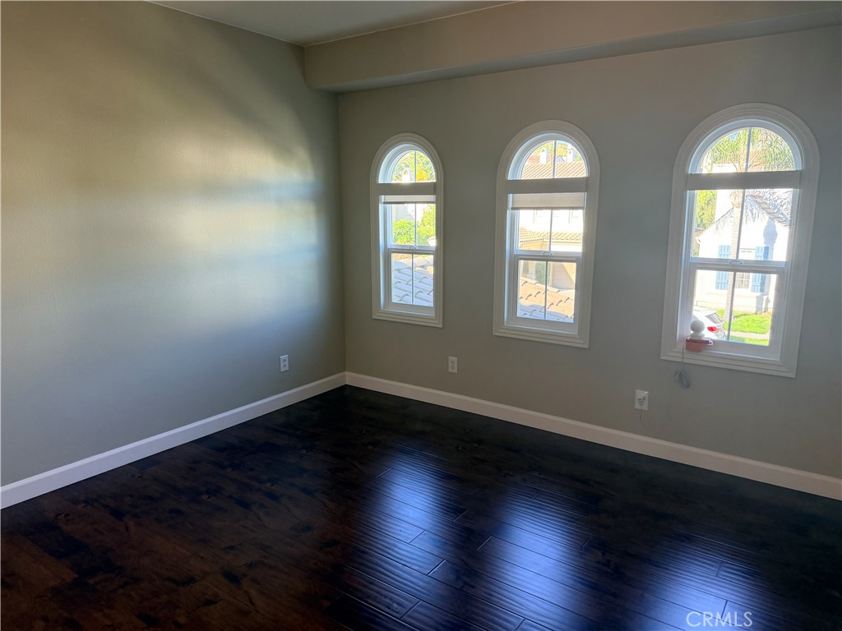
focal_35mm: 24
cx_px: 421
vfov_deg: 56.8
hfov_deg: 71.6
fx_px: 584
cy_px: 316
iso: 160
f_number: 1.78
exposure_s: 1/132
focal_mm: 6.76
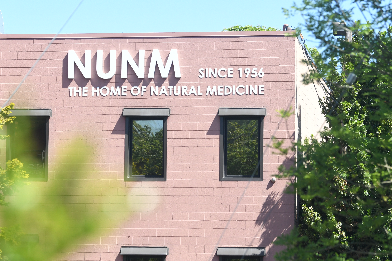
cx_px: 179
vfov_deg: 7.8
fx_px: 1927
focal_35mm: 177
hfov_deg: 11.6
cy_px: 126
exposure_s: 1/3200
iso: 800
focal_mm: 102
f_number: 4
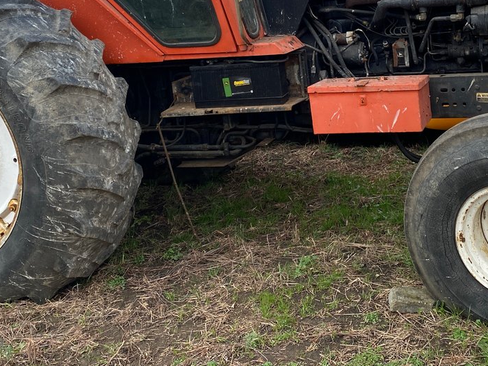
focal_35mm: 56
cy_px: 14
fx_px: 790
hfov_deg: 34.1
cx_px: 310
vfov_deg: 25.1
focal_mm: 4.25
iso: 32
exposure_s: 1/898
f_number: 1.8
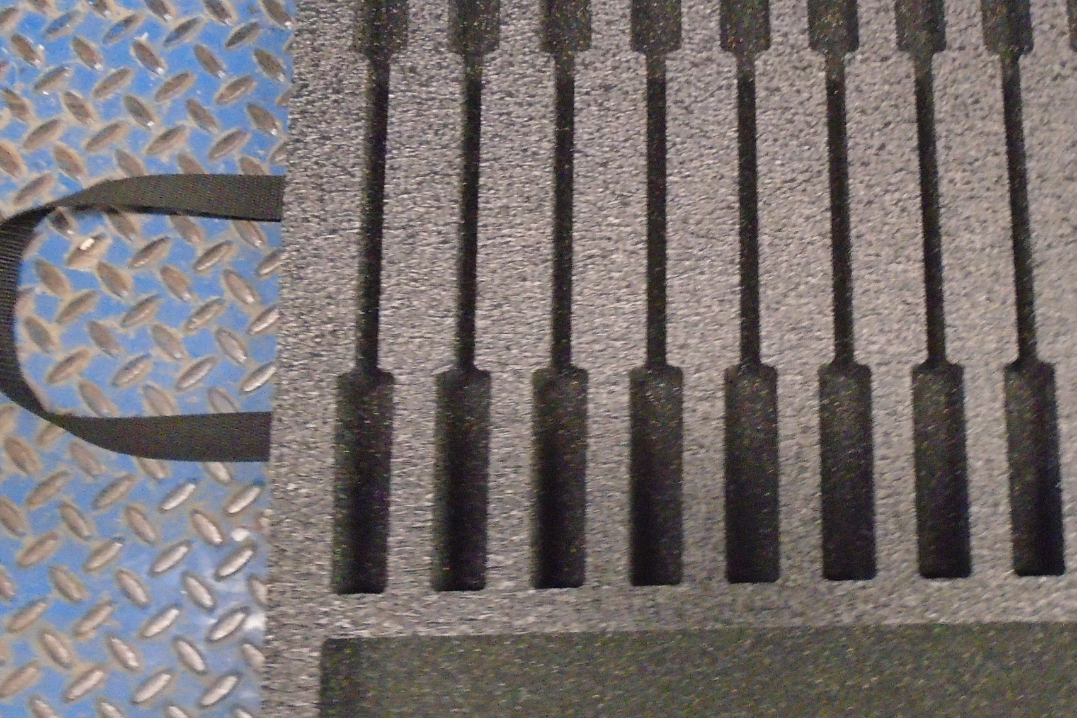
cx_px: 781
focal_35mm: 41
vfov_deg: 32.6
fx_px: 1226
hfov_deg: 46.1
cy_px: 353
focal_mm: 4.6
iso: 800
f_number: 3.2
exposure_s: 1/15
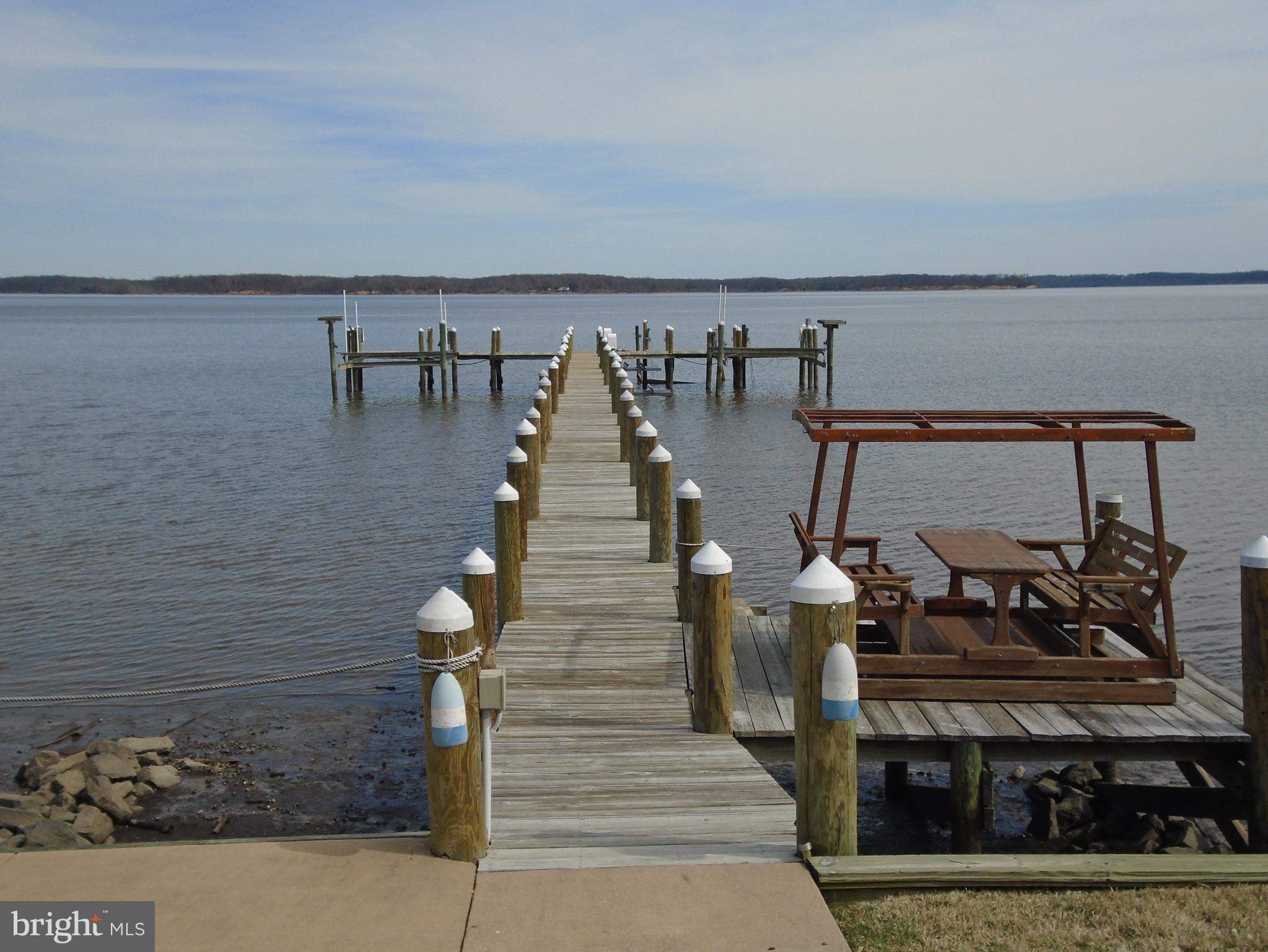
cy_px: 476
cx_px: 634
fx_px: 1539
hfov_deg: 44.8
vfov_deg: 34.4
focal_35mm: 42
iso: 100
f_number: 10.3
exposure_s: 1/200
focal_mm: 7.4
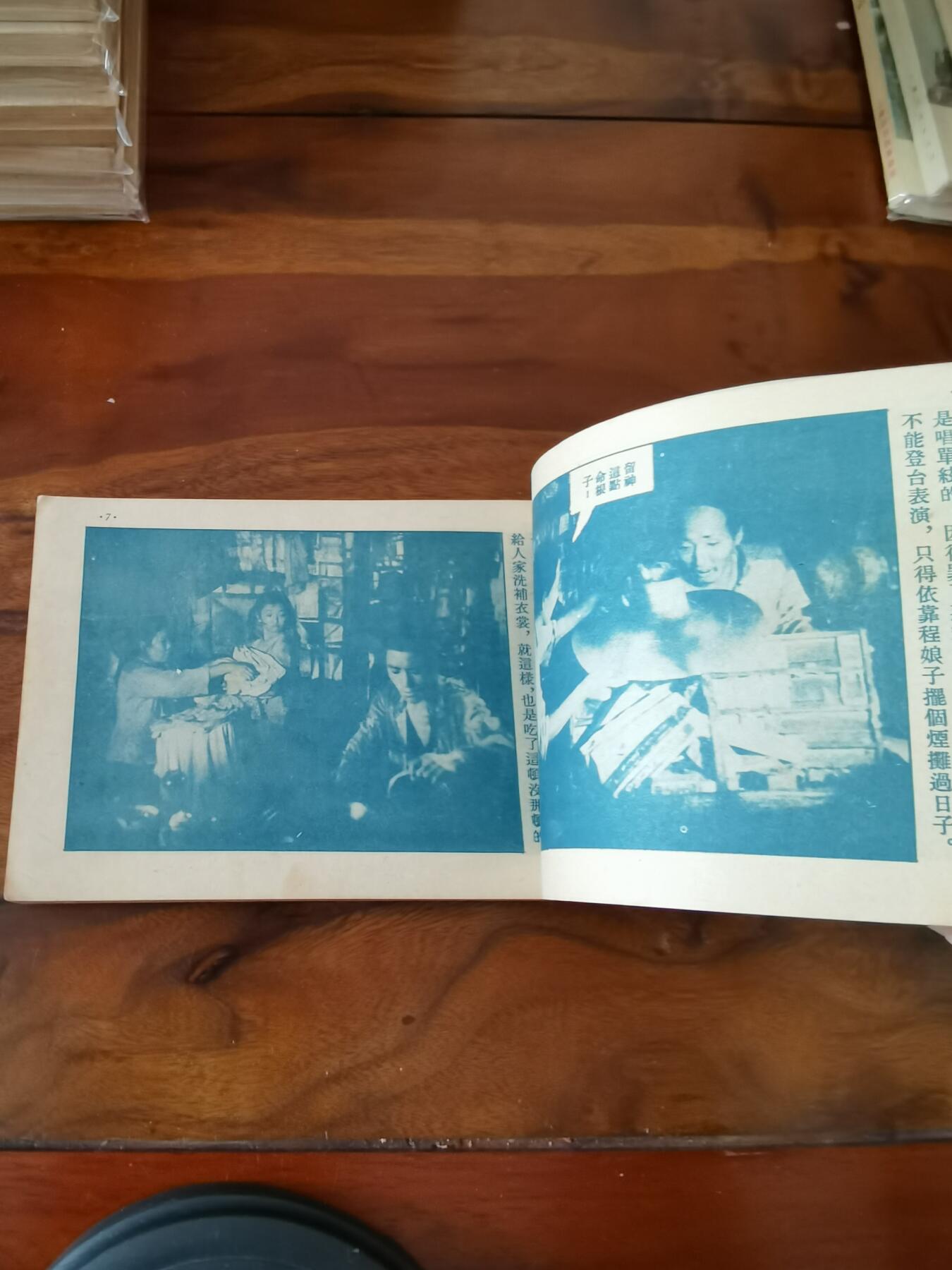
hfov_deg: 51.4
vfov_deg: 65.3
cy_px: 635
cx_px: 476
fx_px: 990
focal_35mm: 27
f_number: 2.2
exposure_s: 1/25
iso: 500
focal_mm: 2.26
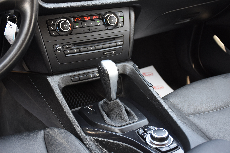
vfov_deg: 28.1
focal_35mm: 48
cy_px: 76
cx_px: 115
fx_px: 307
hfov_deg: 41.1
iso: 800
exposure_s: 1/125
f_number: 4
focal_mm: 32
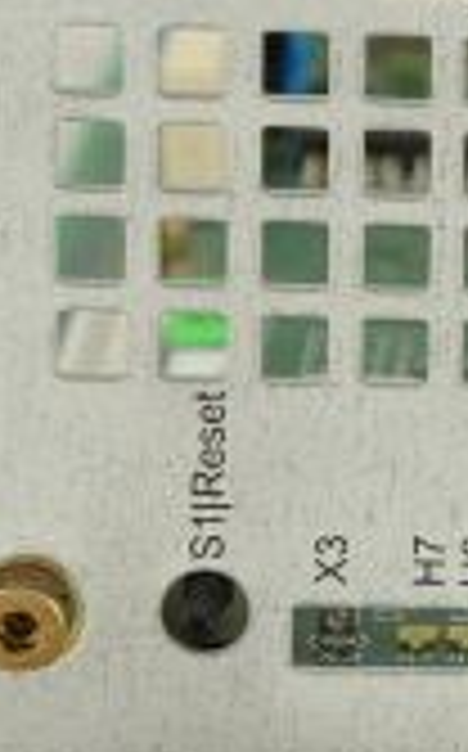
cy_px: 236
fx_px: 9002
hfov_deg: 2.9
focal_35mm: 440
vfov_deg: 4.8
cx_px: 1260
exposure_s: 1/125
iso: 1600
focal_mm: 120
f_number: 10
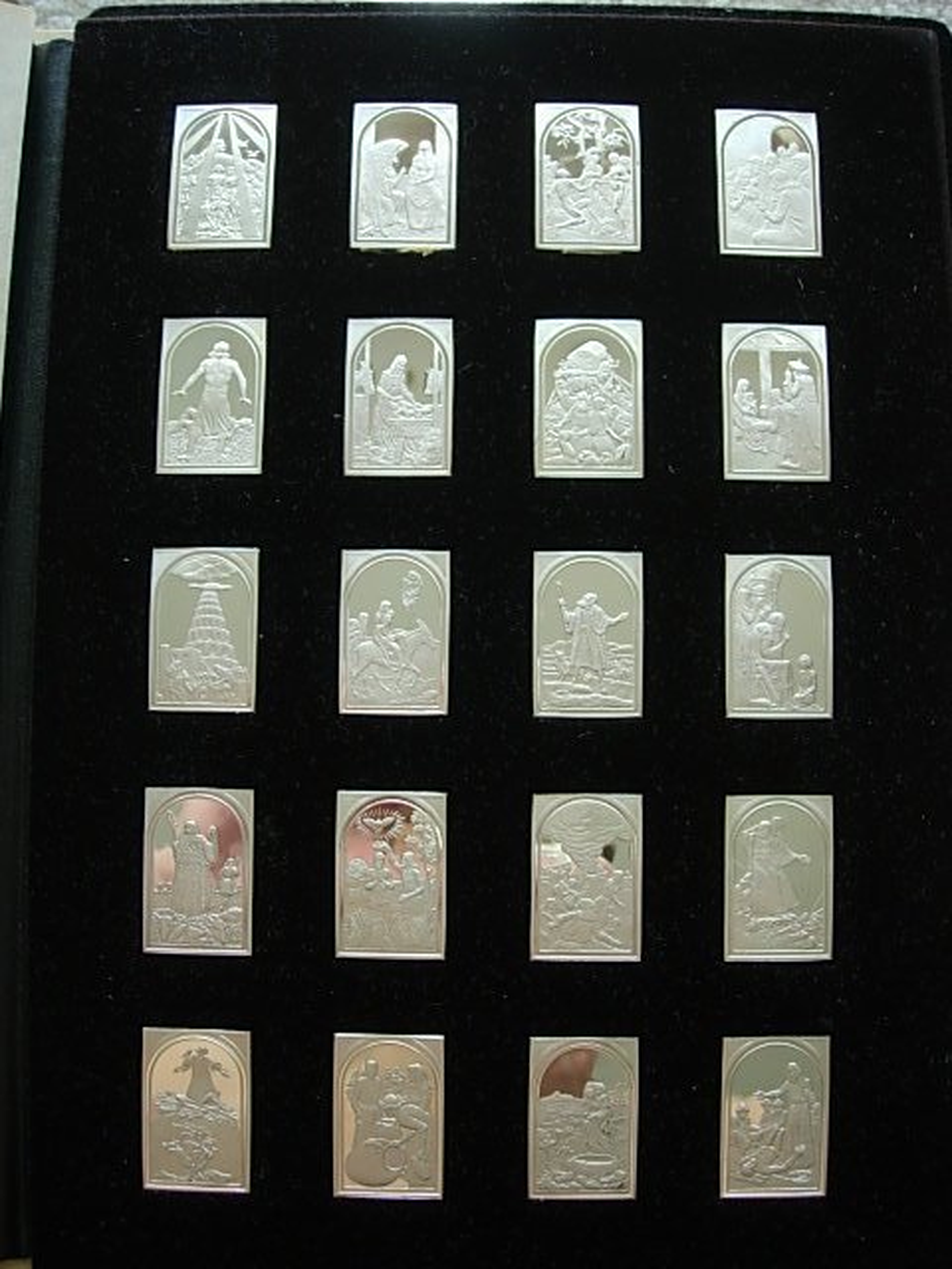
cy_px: 634
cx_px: 476
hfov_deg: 37.7
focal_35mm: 38
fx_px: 1393
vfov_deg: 49.0
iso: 64
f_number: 2.8
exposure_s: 1/46.5
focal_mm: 7.8
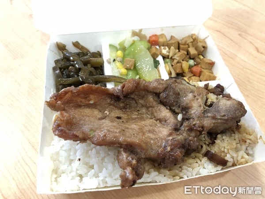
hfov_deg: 63.4
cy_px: 100
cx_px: 132
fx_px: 214
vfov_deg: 49.7
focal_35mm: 28
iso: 100
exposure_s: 1/11
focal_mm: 3.99
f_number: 1.8
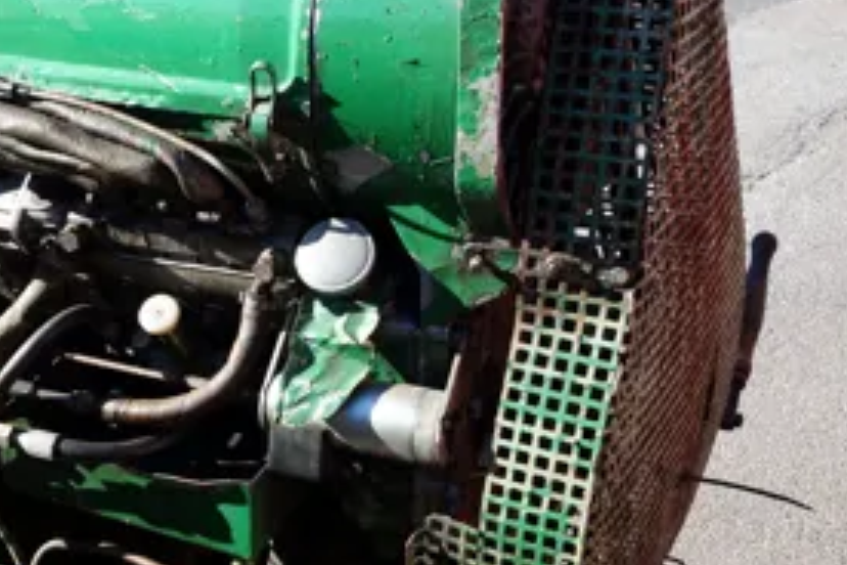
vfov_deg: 21.6
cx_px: 71
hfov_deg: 30.4
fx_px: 1482
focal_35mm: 63
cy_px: 306
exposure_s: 1/200
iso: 200
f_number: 5.6
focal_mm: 10.4
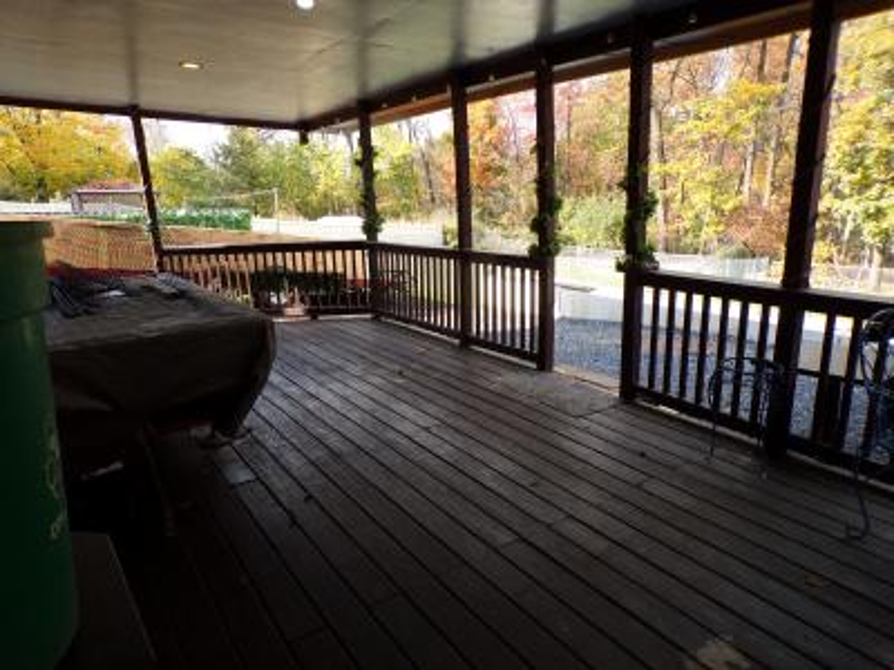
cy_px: 335
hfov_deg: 71.6
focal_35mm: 24
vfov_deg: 56.8
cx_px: 447
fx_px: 620
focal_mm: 4.3
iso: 80
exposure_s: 1/120
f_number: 4.3
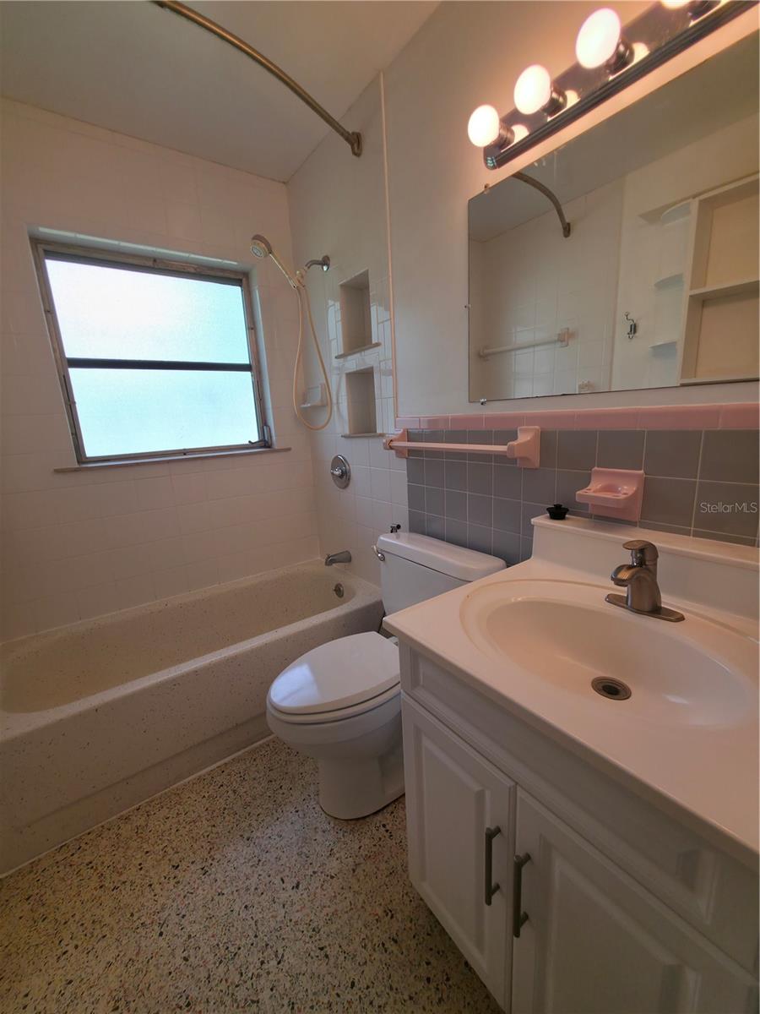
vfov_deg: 106.2
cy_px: 507
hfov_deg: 89.9
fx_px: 381
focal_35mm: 13
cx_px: 380
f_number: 1.9
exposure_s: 1/120
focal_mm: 2.2
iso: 32
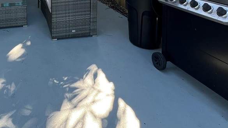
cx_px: 50
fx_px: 187
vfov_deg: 29.4
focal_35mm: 31
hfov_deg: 58.4
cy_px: -44
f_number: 1.8
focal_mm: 1.57
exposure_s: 1/99
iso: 40
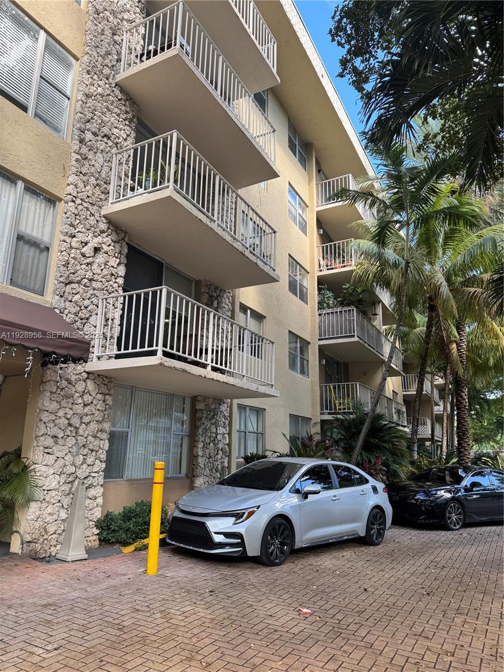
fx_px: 466
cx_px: 252
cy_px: 336
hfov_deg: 56.8
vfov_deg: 71.6
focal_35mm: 24
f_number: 1.78
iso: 80
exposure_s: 1/216
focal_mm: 6.76
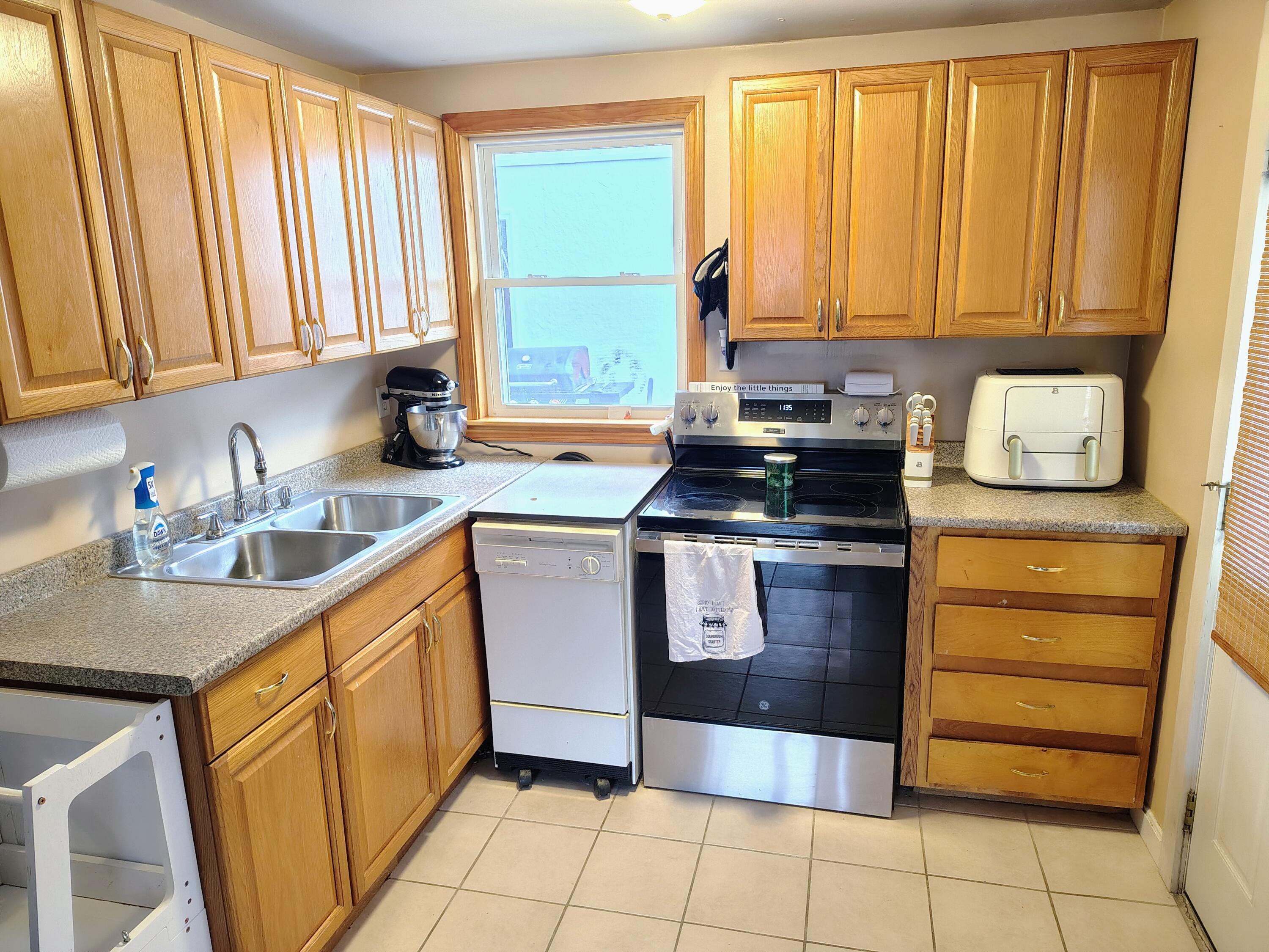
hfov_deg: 71.6
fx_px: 880
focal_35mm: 24
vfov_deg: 56.8
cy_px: 476
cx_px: 634
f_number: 1.8
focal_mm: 5.56
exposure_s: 1/60
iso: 1213
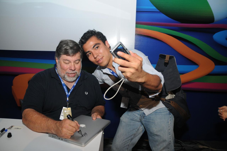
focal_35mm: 51
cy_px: 76
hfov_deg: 38.9
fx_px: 321
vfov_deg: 26.4
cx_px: 114
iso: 400
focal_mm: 34
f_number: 3.5
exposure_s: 1/125
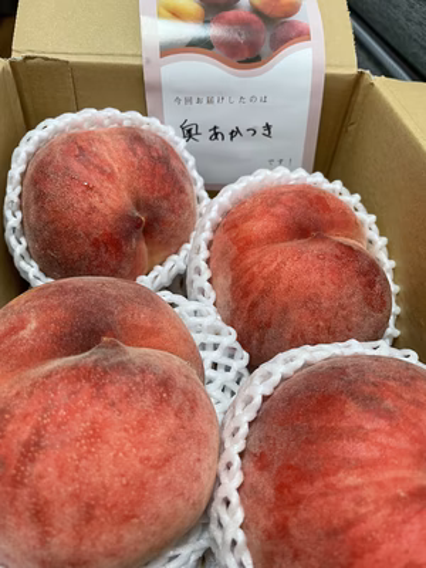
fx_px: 427
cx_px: 213
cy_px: 284
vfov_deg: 67.3
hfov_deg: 53.1
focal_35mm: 26
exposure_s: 1/50
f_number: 1.6
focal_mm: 4.2
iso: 100
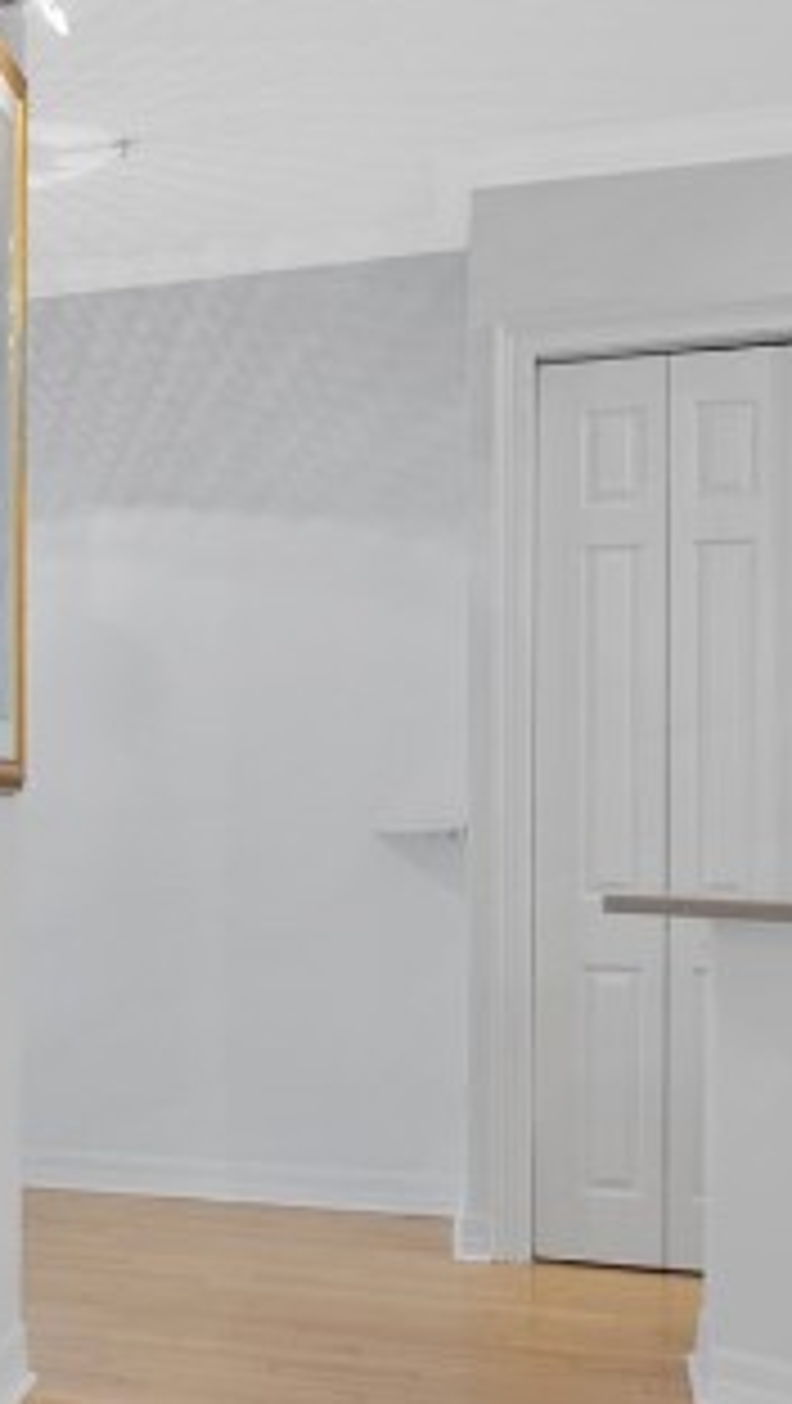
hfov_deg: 16.4
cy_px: 832
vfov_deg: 35.2
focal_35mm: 59
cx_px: -711
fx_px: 2204
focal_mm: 15.3
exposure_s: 1/1.25
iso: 250
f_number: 9
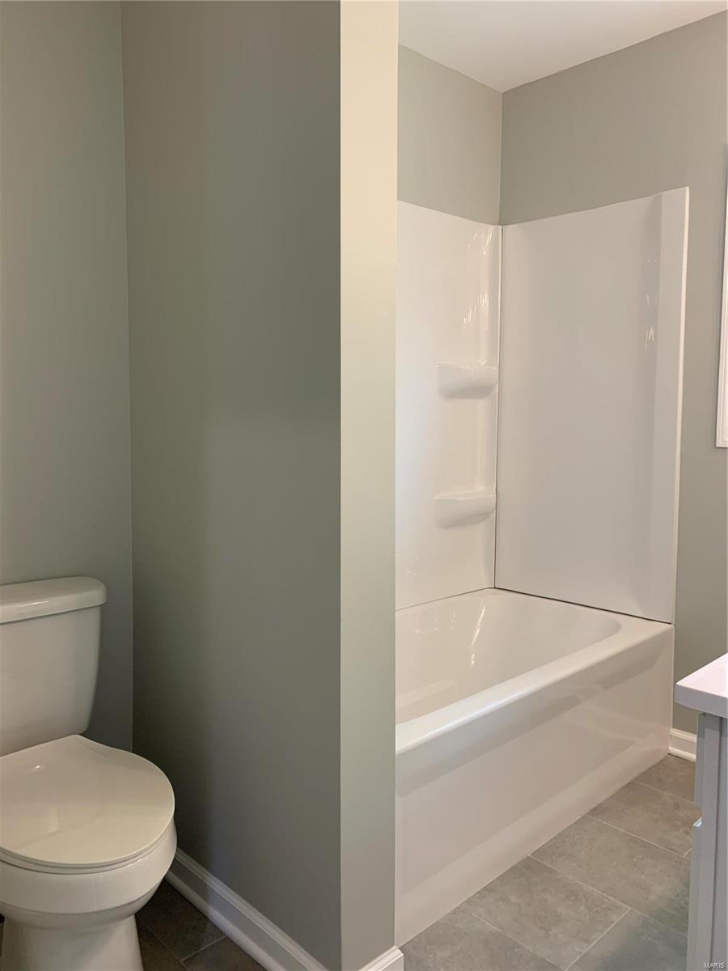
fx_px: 729
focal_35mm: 26
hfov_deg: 53.1
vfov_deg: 67.3
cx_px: 364
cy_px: 486
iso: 64
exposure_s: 1/60
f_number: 1.8
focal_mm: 4.25
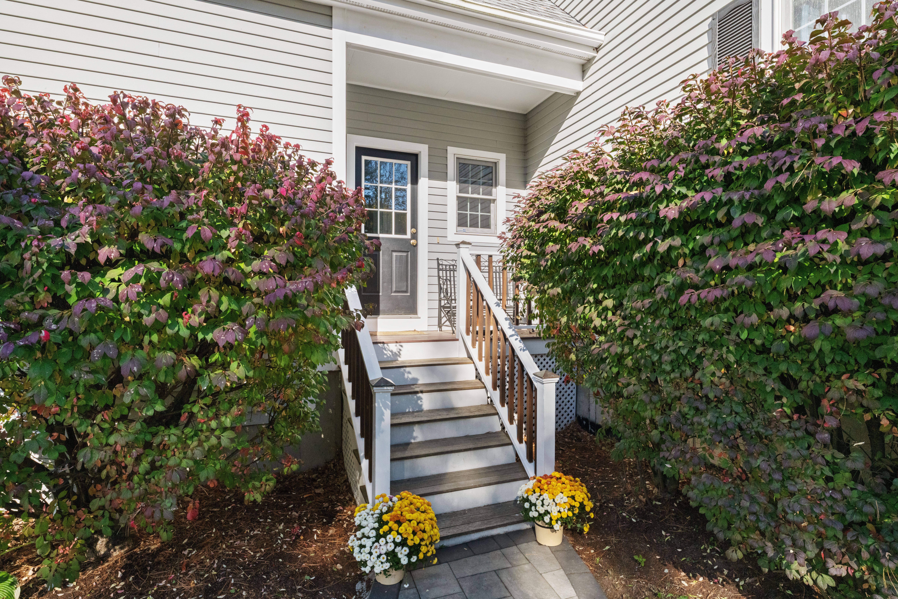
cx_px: 449
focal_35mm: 18
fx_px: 446
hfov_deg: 90.3
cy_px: 300
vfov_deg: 67.7
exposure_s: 1/800
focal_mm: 17.9
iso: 2500
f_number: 11
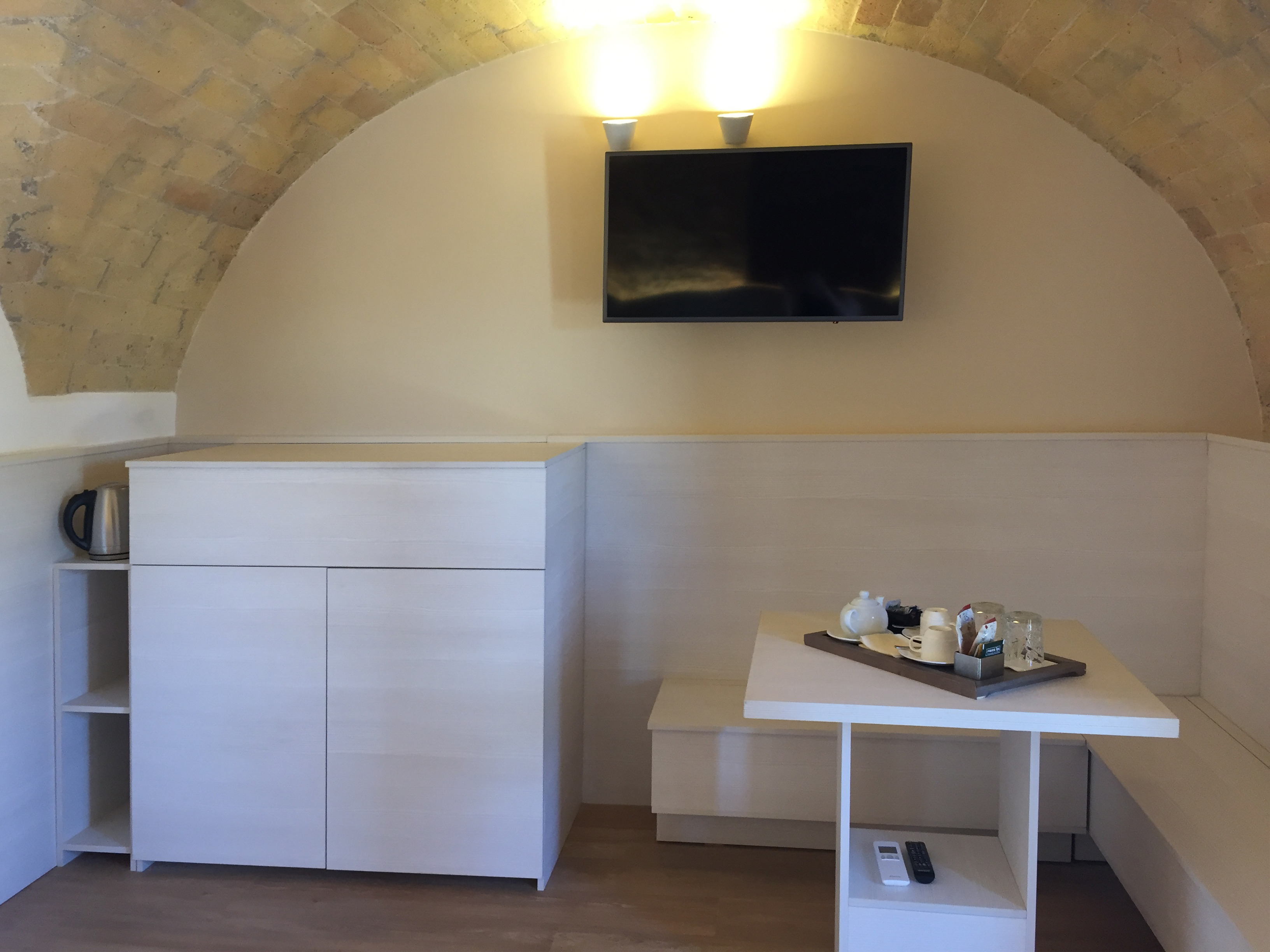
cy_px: 476
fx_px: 1064
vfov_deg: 48.2
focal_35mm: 29
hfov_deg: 61.7
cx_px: 635
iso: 100
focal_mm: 4.15
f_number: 2.2
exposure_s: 1/33
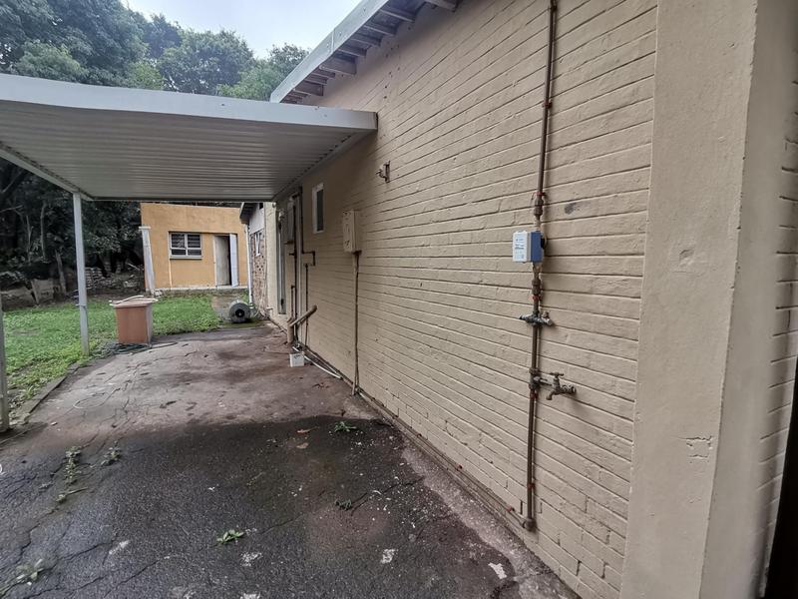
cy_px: 300
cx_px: 399
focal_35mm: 17
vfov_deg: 74.7
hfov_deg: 91.0
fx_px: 392
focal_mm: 1.78
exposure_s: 1/337
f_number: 2.4
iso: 50
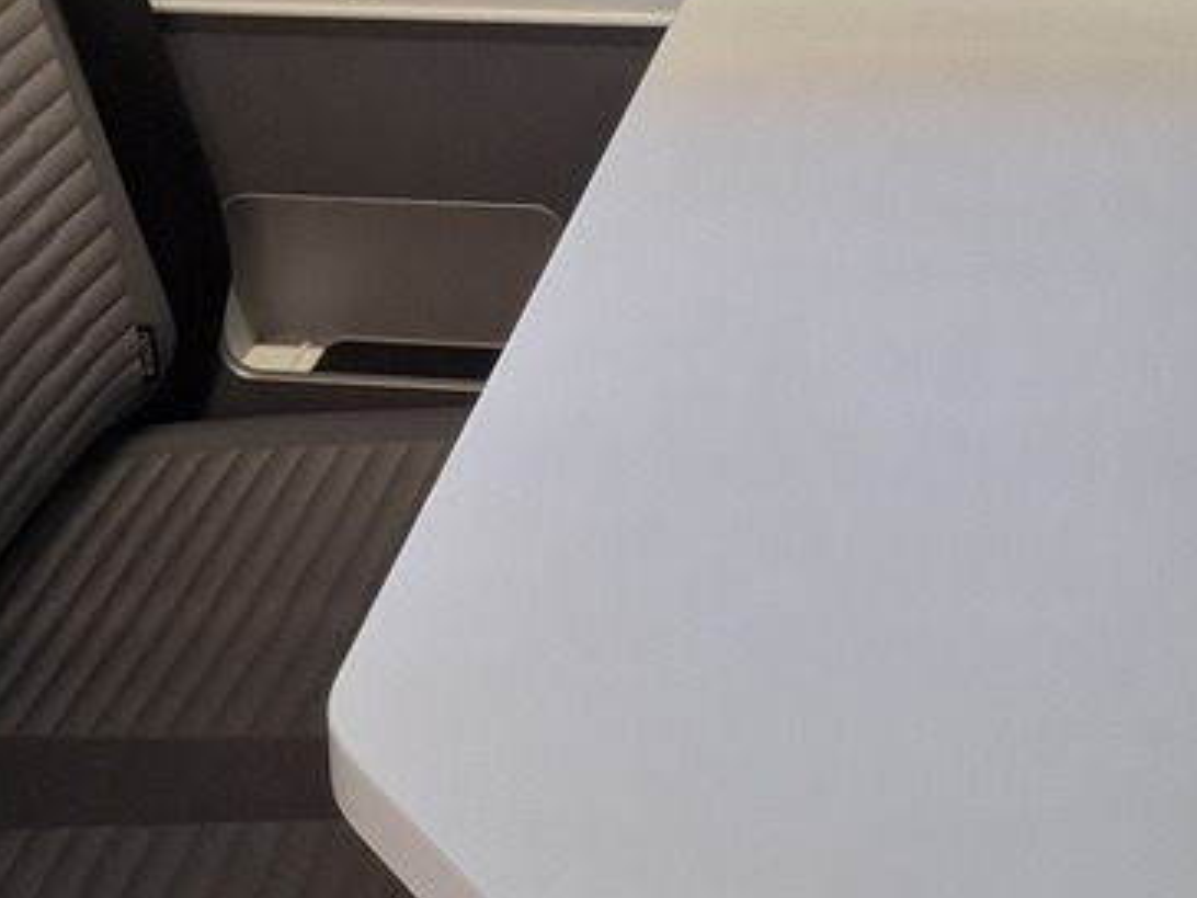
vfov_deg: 16.2
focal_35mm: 91
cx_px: 385
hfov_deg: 21.4
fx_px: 3147
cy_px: 283
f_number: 1.8
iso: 200
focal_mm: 5.54
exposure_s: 1/50
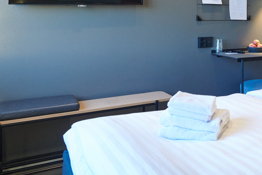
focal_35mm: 46
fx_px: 335
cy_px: 15
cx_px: 235
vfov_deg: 28.0
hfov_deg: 39.7
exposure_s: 1/40
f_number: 7.1
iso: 800
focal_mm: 21
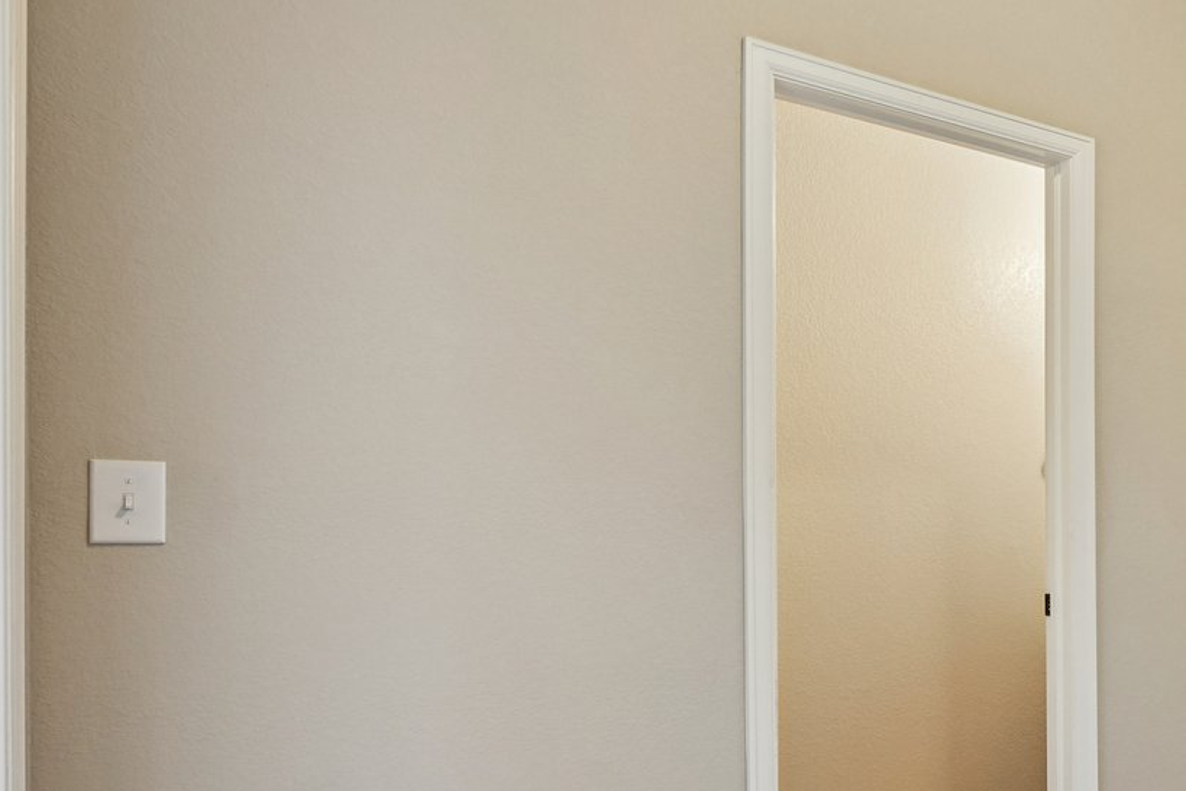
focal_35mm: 35
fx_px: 1153
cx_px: 1325
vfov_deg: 37.5
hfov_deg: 42.1
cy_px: 524
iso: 400
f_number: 10
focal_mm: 14
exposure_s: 1/13
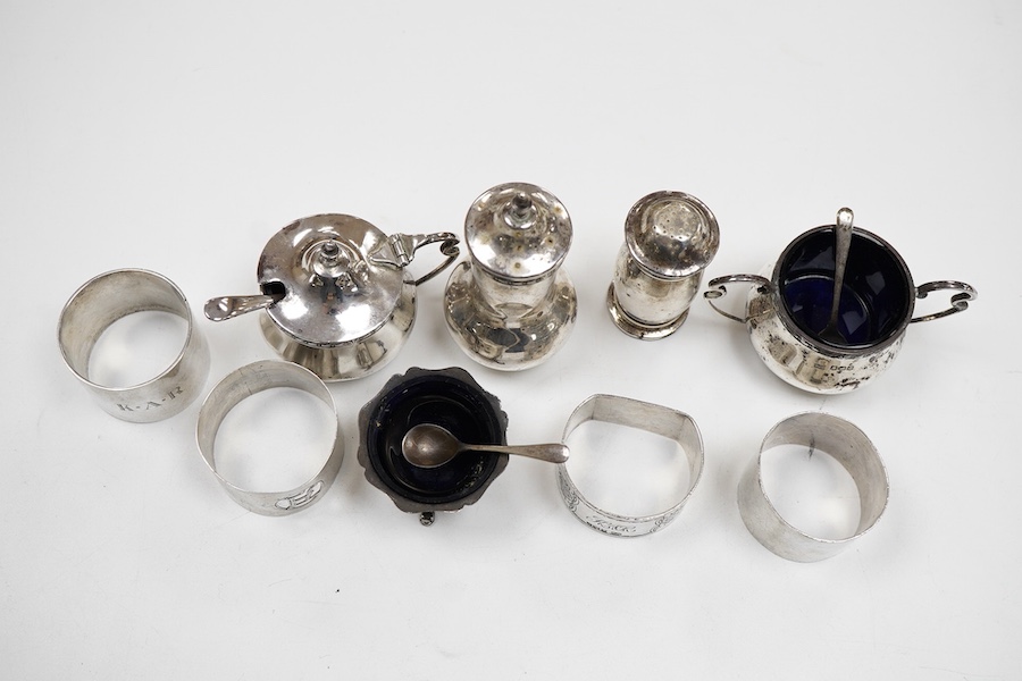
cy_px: 340
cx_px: 511
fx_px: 1277
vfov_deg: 29.9
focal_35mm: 45
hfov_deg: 43.6
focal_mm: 30
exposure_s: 1/125
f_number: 9
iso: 800
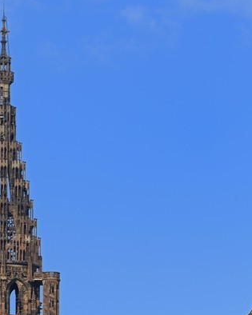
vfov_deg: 3.7
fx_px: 4794
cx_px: 206
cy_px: 636
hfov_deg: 3.0
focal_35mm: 514
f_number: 7.1
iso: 100
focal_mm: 135
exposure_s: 1/250
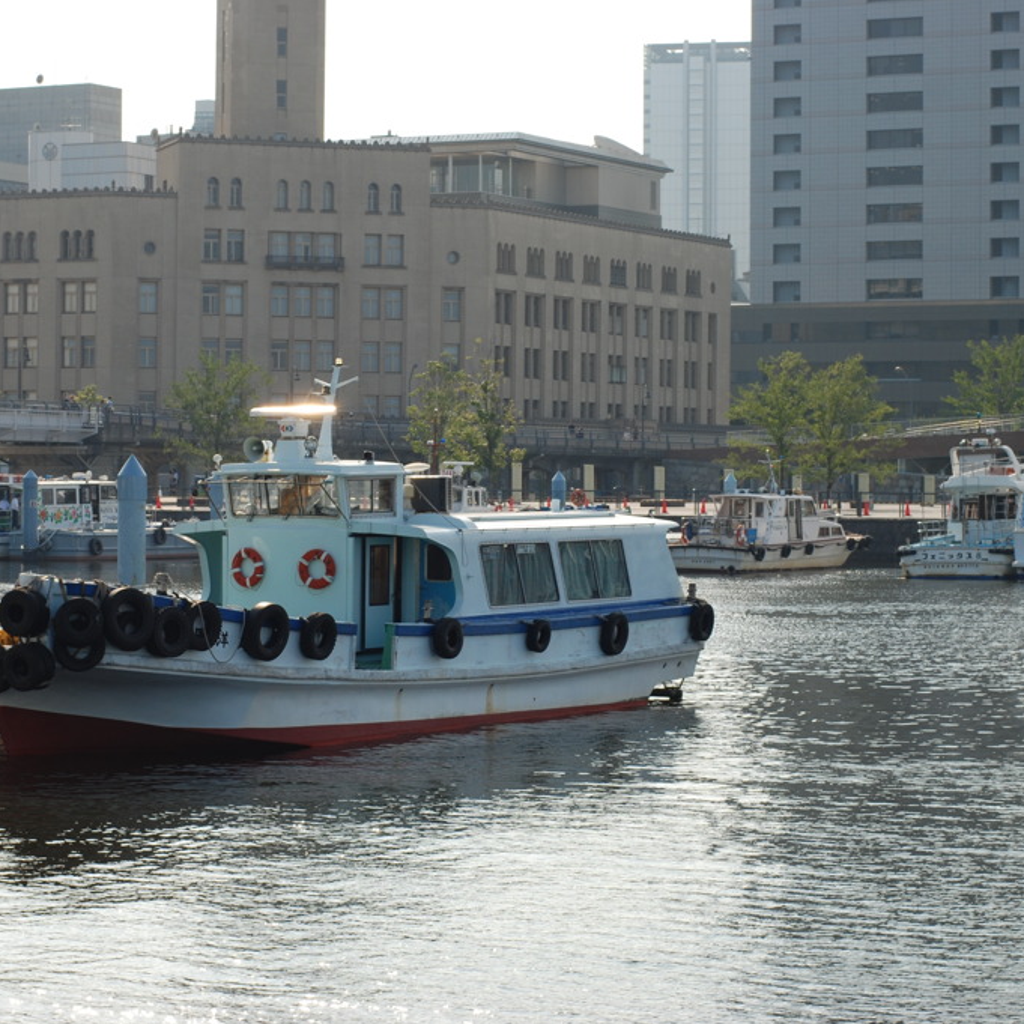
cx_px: 478
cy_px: 514
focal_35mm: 96
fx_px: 3213
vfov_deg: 18.1
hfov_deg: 18.1
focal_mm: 50
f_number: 9
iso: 100
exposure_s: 1/250
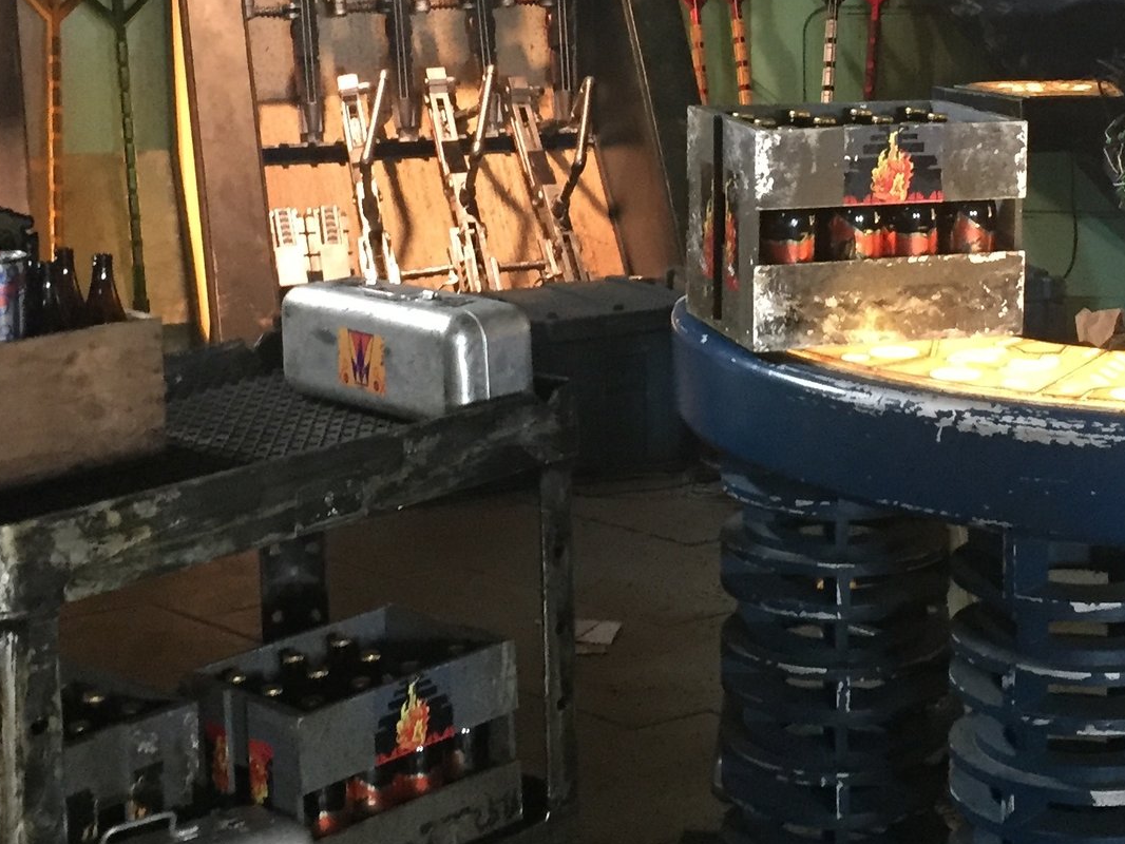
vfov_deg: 21.3
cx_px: 687
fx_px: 2210
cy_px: 132
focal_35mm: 68
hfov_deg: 28.5
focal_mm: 4.15
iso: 250
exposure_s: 1/17
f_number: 2.2
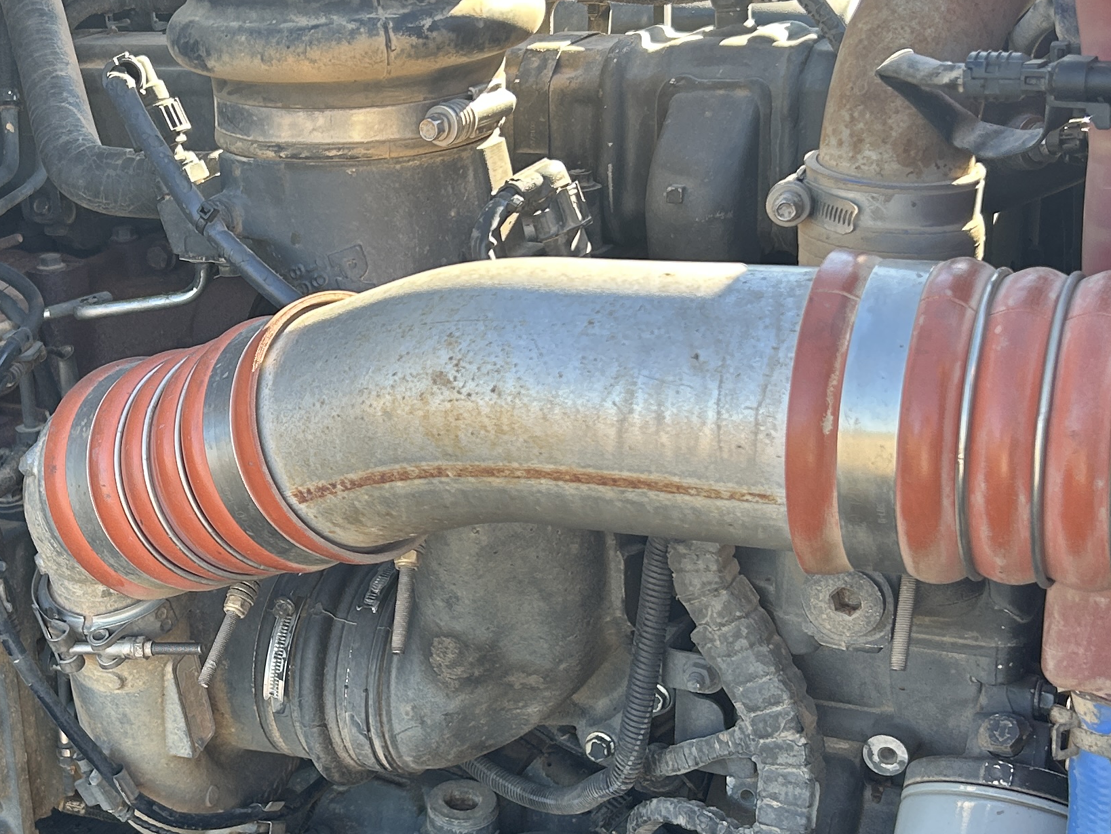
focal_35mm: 64
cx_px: 274
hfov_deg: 29.8
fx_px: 2054
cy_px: 497
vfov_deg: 22.9
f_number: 1.5
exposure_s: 1/235
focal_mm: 5.7
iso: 50
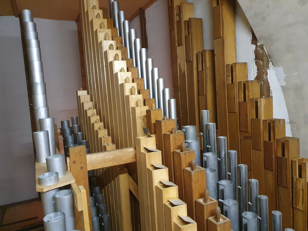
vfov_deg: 53.1
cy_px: 116
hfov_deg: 67.3
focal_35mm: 26
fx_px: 231
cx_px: 154
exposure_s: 1/50
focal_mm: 4.32
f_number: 1.5
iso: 640
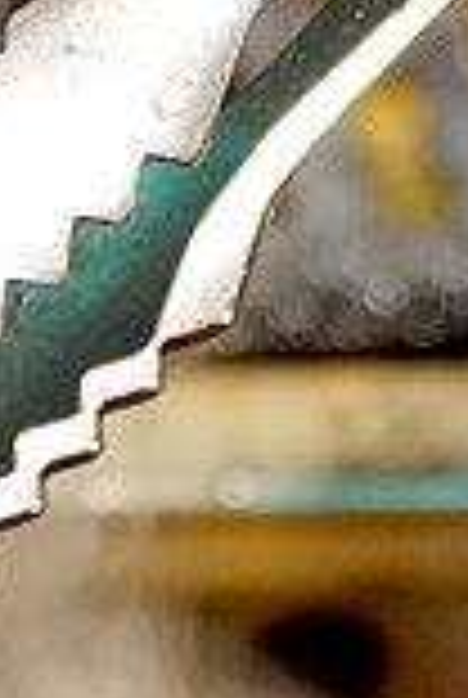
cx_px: -405
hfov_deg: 6.2
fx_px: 4212
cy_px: 1317
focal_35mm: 217
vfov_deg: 9.0
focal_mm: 30
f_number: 5
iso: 1600
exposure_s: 1/20
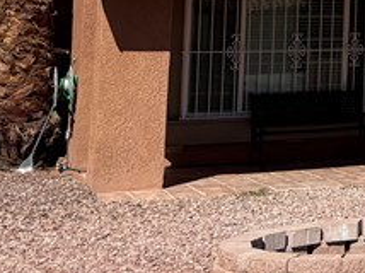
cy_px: -116
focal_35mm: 115
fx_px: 1211
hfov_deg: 14.2
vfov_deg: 12.3
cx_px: 737
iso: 80
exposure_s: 1/6711
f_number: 1.78
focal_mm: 6.76
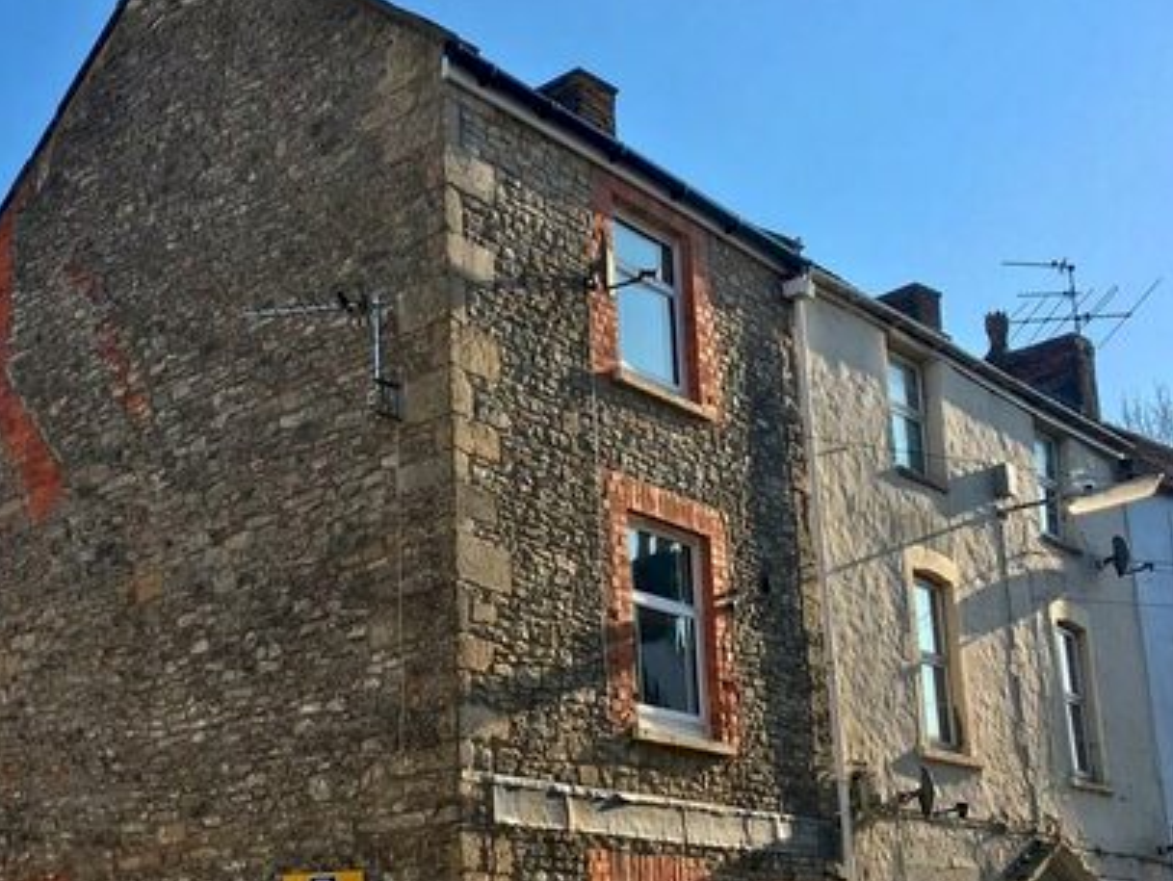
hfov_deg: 37.9
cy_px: 599
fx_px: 1695
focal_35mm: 50
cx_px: 433
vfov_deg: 28.9
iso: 25
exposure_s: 1/1202
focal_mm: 4.15
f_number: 2.2
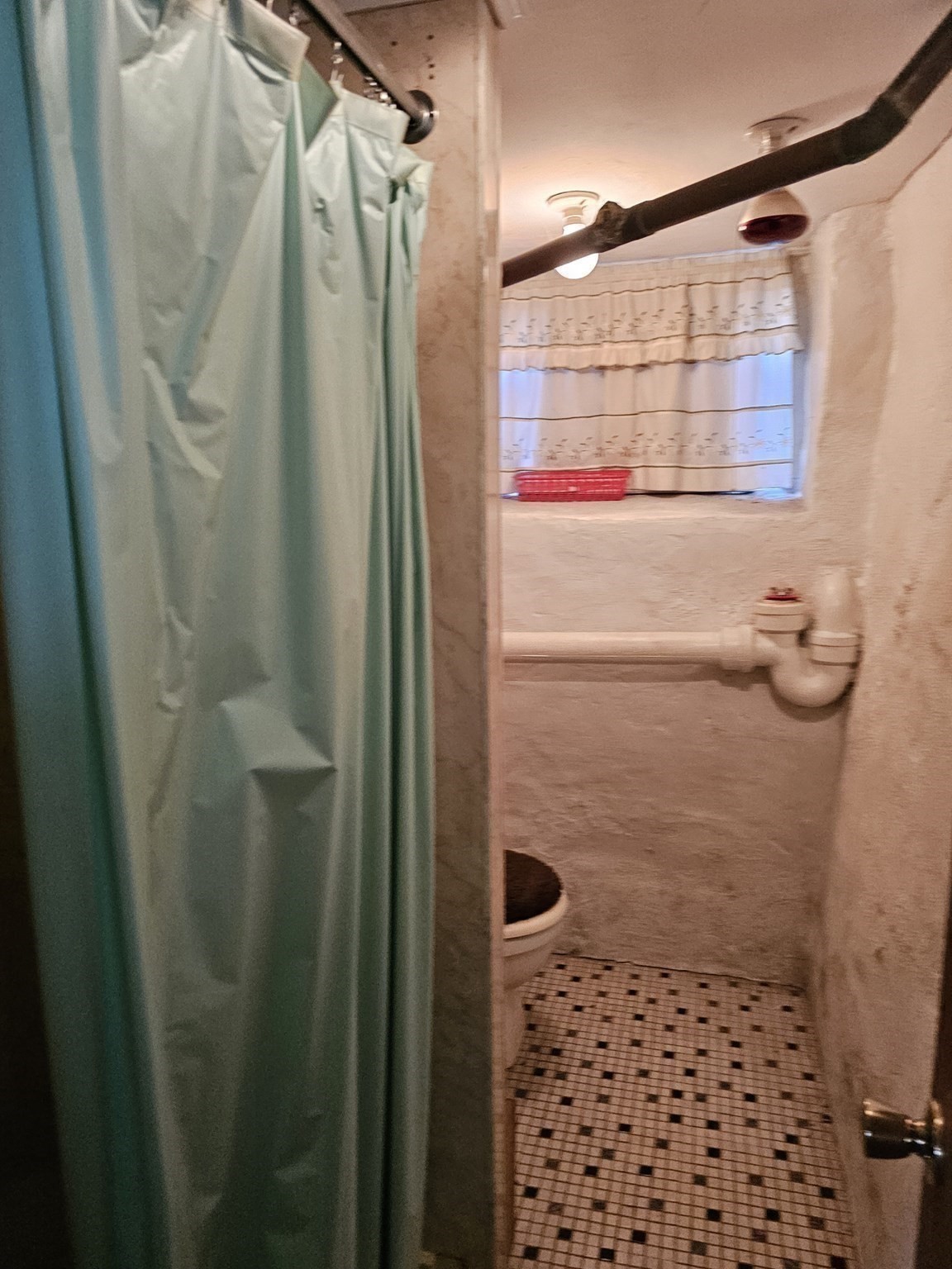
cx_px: 476
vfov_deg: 73.9
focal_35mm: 23
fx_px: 843
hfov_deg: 58.9
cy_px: 634
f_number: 1.7
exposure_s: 1/60
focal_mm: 6.3
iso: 800
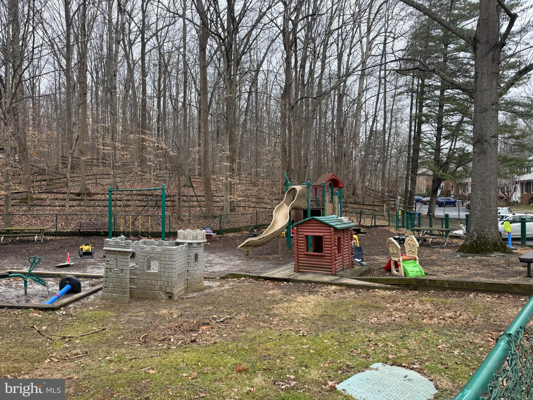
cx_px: 266
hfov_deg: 71.6
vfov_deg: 56.8
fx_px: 370
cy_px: 200
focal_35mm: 24
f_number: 1.78
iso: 80
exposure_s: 1/943
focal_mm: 6.76
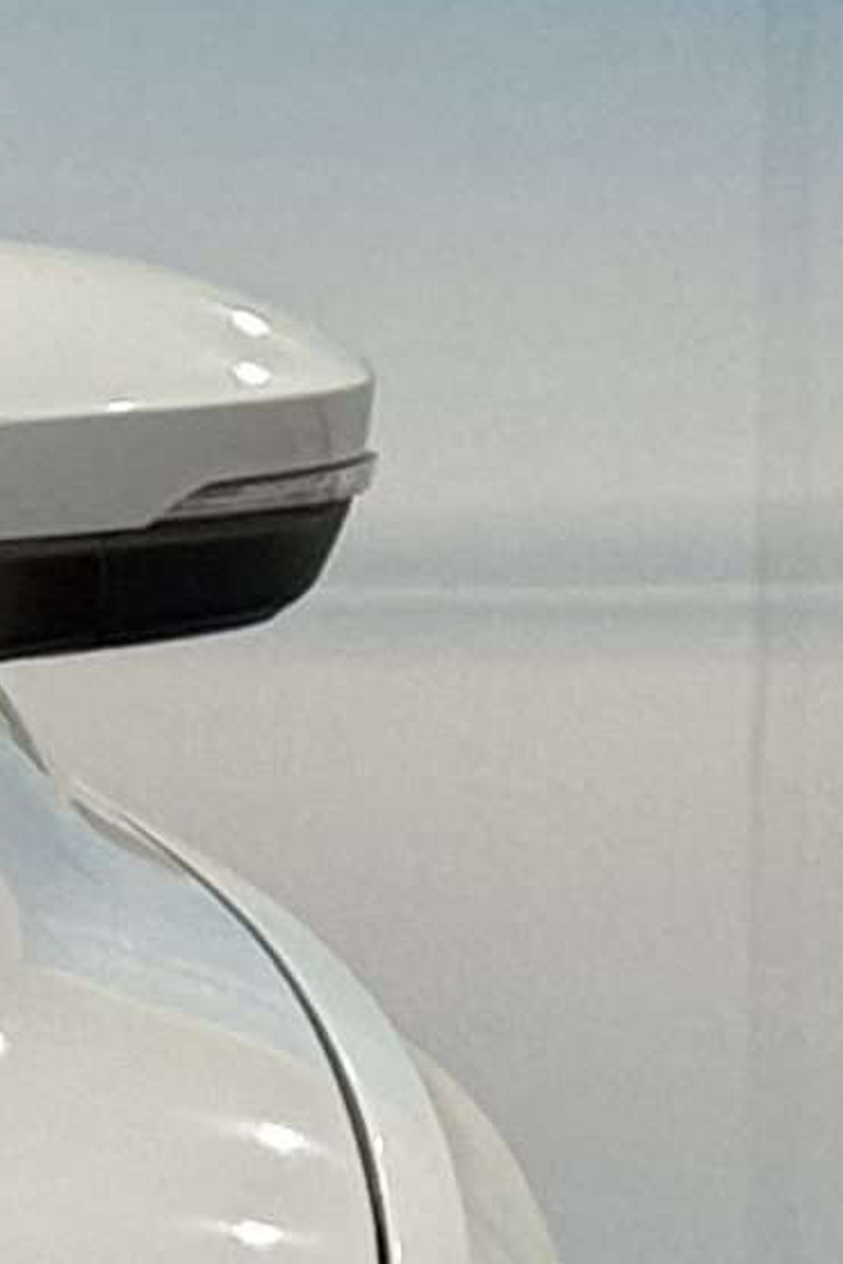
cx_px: -2534
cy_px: 1542
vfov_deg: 5.6
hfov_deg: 3.6
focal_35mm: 363
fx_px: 12749
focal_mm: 6.76
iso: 100
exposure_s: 1/50
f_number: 1.78
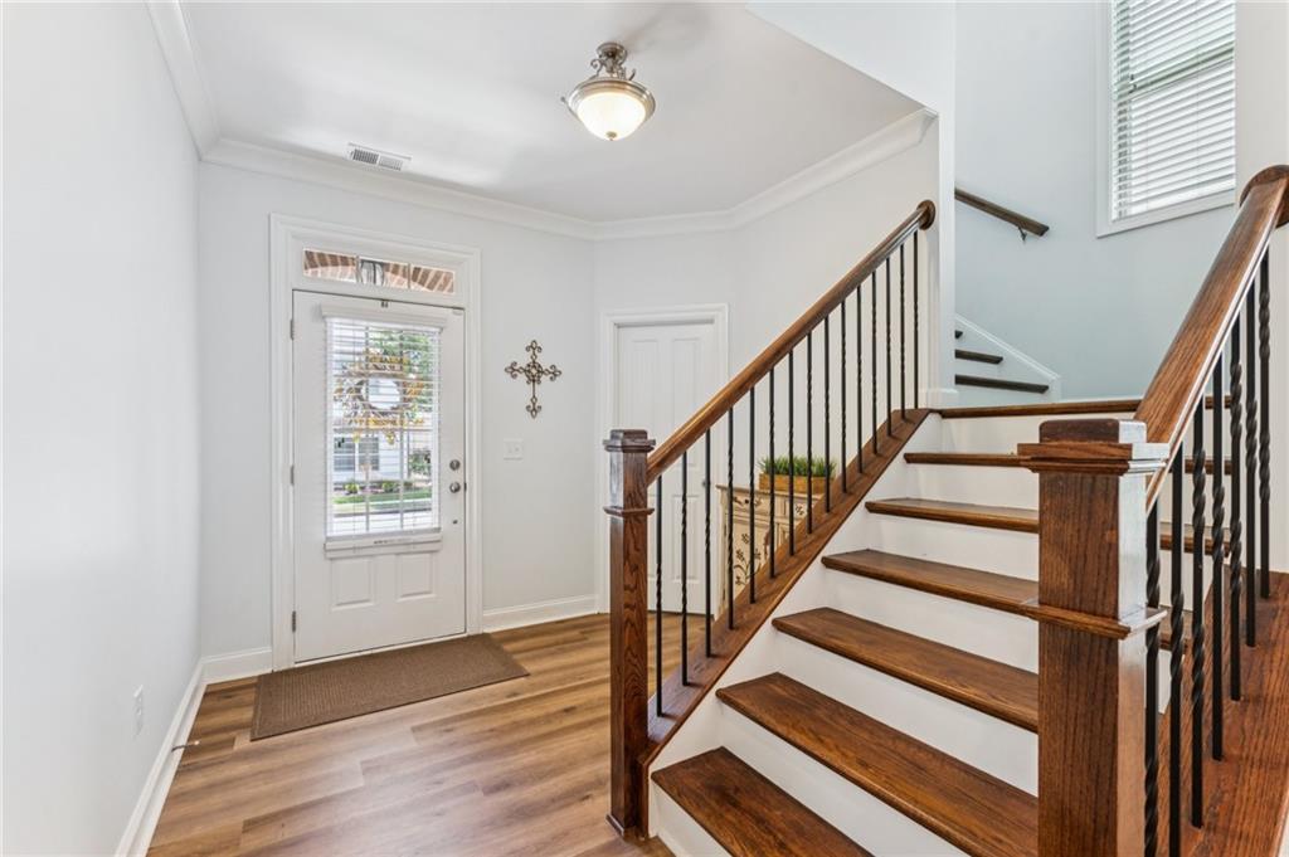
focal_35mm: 16
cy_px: 428
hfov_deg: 95.0
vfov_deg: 72.0
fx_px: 590
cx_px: 644
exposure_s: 1/15
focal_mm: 16.5
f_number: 8
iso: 400
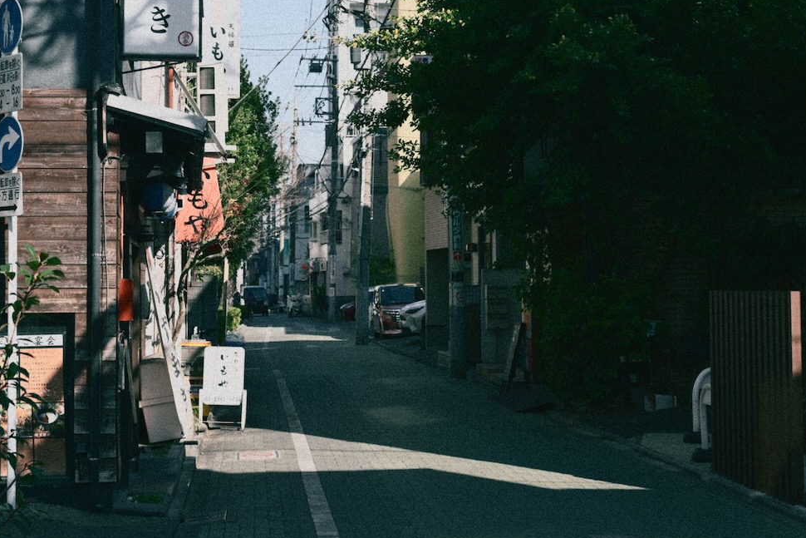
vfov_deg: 20.6
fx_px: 1478
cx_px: 313
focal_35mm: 66
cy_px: 207
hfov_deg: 30.4
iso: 100
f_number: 5.6
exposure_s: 1/400
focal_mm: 40
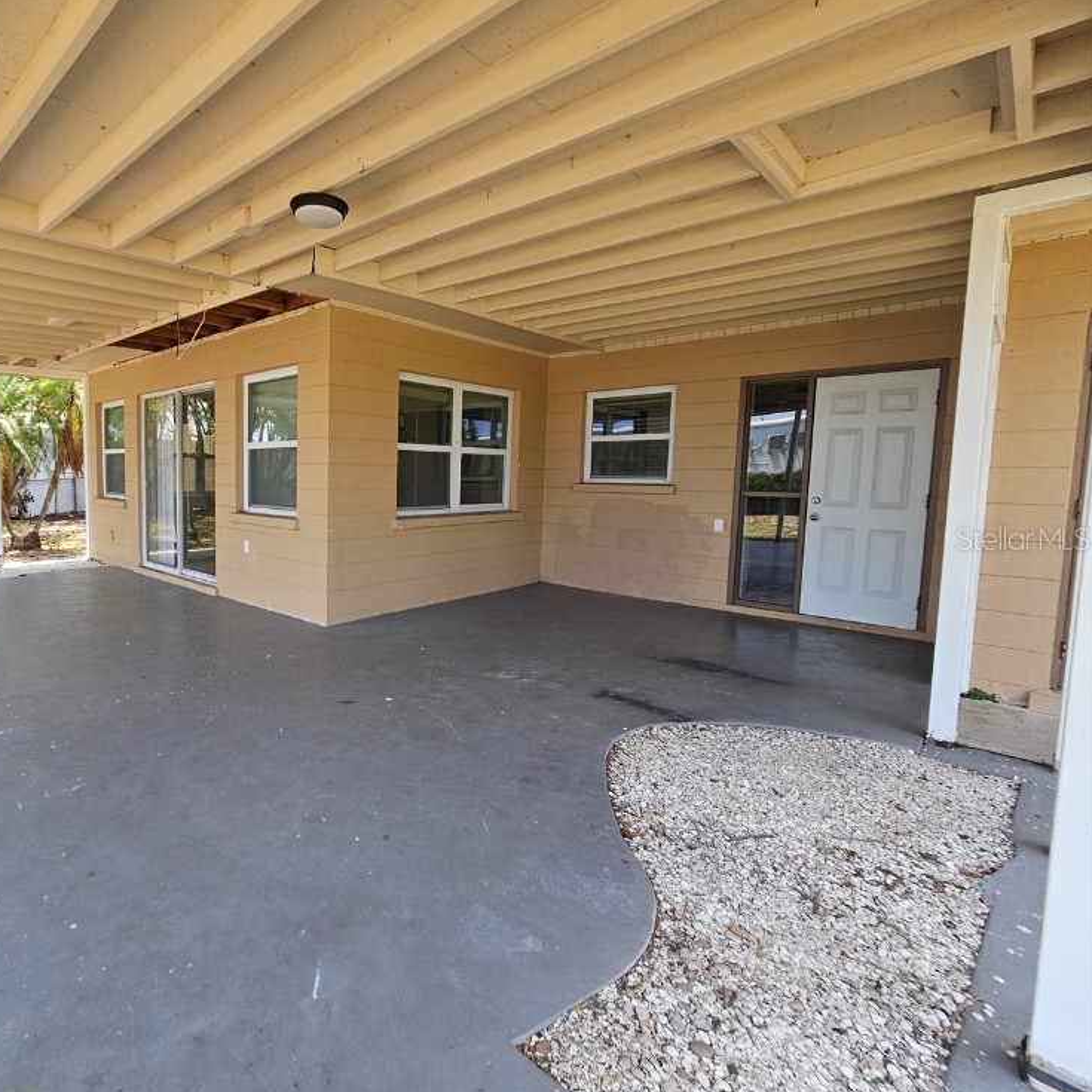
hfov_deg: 83.4
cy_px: 538
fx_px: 571
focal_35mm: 16
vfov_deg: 87.4
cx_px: 336
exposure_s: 1/359
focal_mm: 2.2
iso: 80
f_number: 2.2
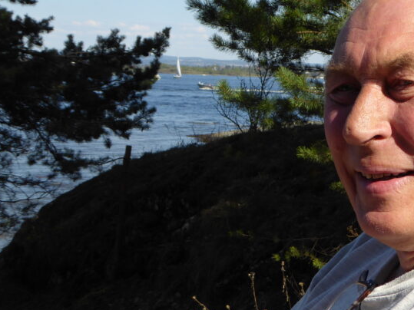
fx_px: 909
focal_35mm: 76
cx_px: 383
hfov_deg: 24.8
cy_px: 147
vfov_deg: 19.4
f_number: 3.8
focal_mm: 7.2
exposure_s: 1/640
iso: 80
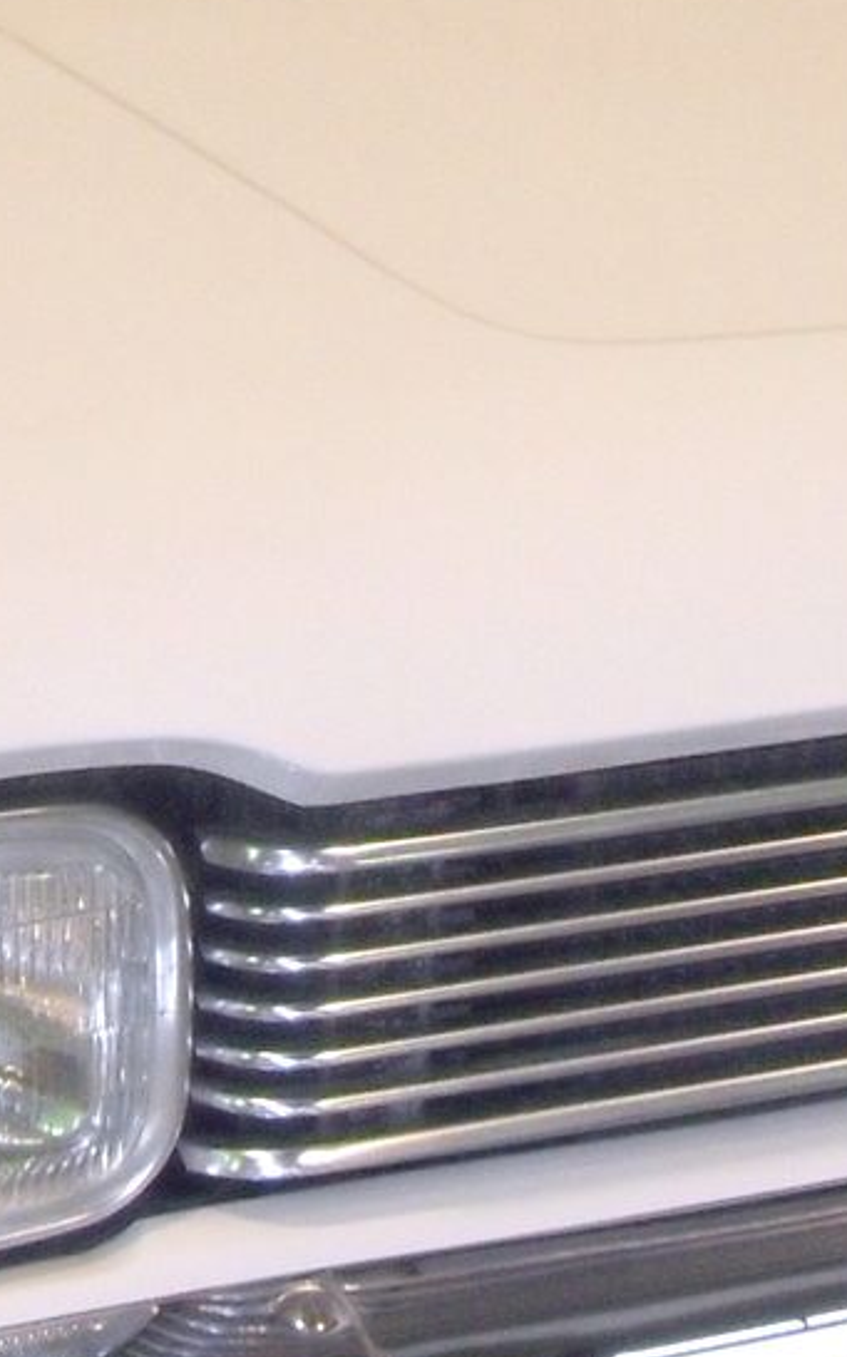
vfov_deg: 15.8
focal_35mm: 132
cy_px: 475
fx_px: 4878
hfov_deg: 9.9
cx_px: 147
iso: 400
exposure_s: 1/45
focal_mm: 6
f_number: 3.6
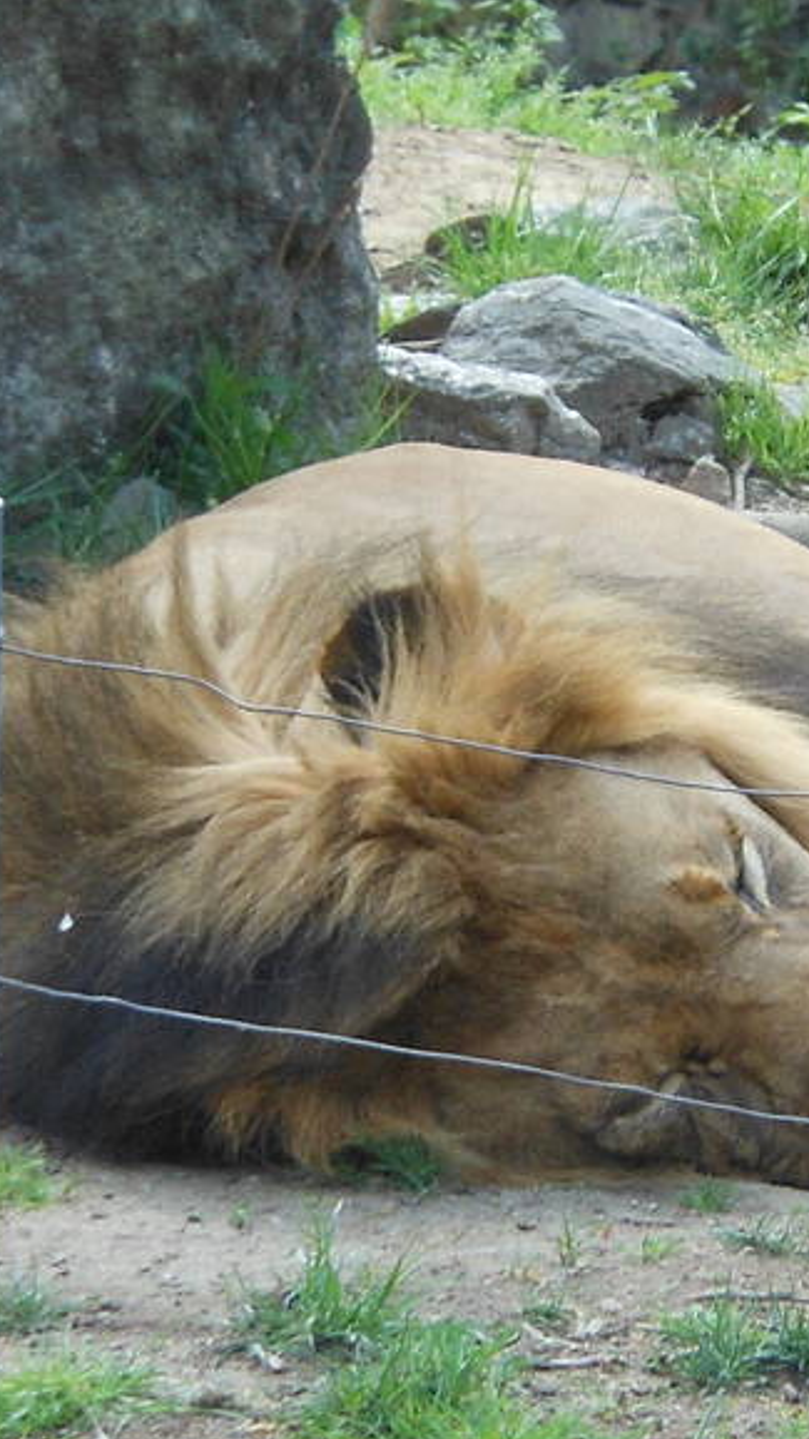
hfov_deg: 2.1
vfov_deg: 3.7
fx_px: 22545
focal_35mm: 591
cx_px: 739
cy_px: 575
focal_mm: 35
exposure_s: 1/60
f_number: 5.6
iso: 125
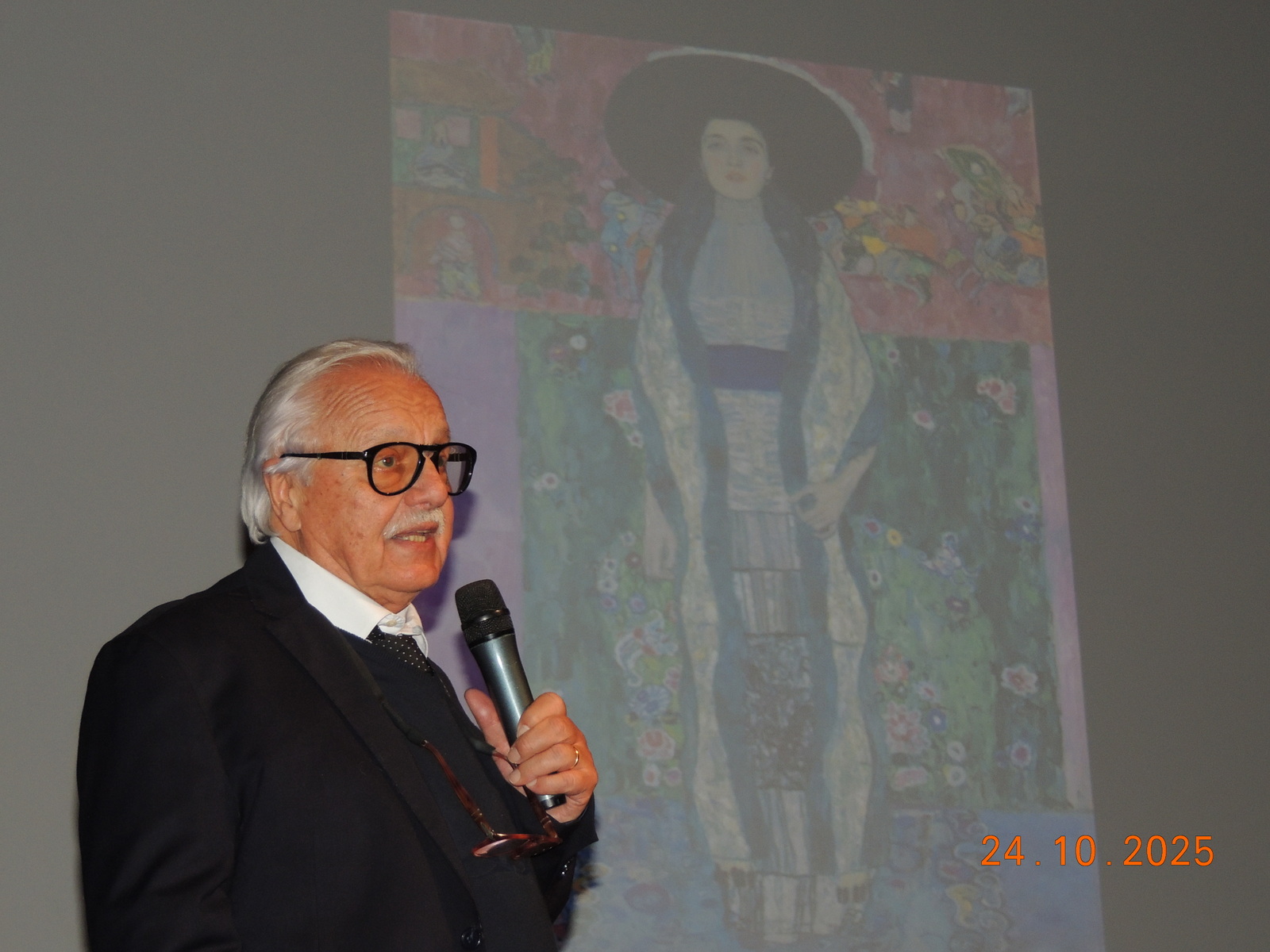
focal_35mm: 100
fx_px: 3669
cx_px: 635
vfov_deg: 14.8
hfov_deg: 19.6
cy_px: 476
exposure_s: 1/60
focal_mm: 17.8
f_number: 4.1
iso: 360
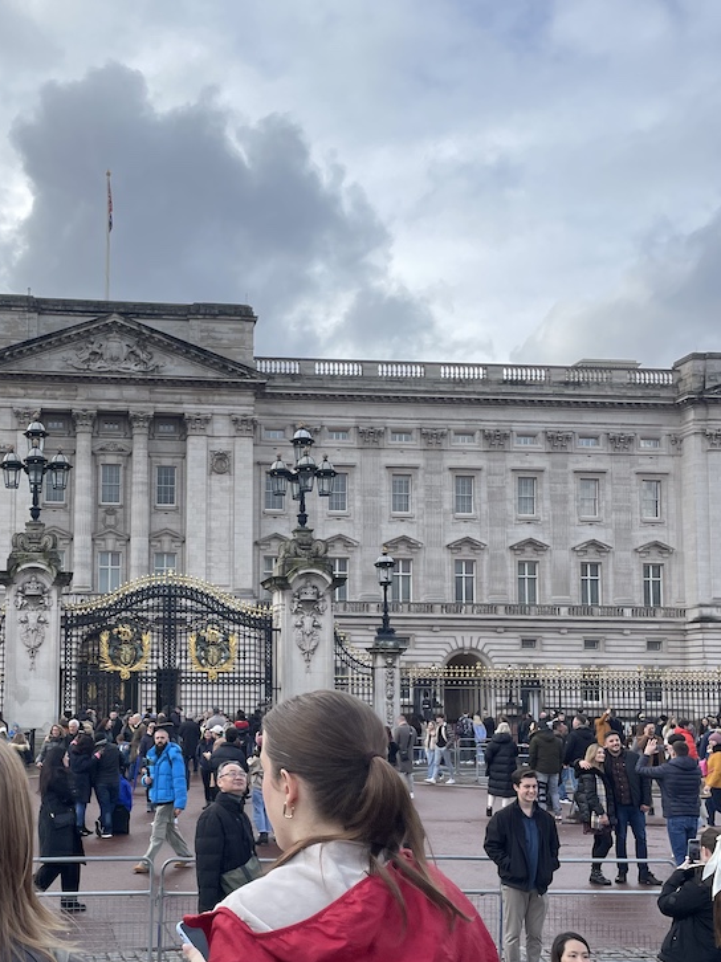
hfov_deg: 32.9
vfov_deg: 43.5
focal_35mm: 43
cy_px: 604
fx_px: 1195
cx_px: 174
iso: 32
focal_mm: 4.2
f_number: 1.6
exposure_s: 1/2304
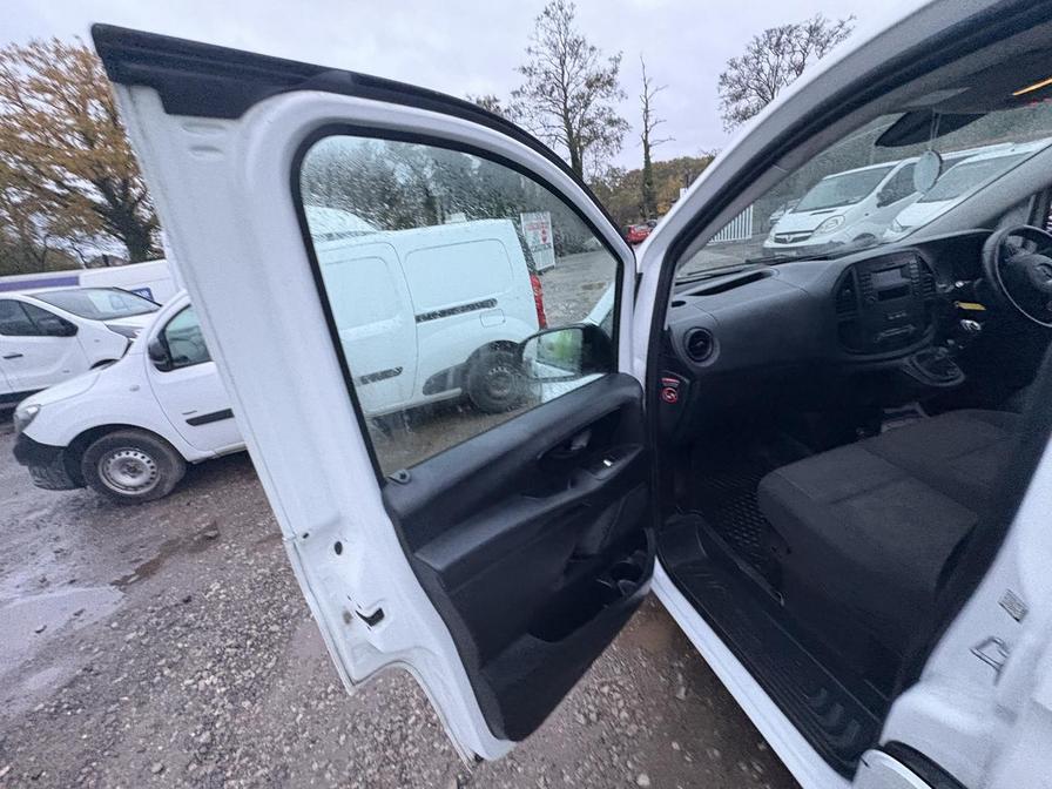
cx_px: 526
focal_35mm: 14
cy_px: 394
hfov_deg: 102.1
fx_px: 425
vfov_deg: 85.7
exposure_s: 1/57
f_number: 2.2
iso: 1000
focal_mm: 2.22
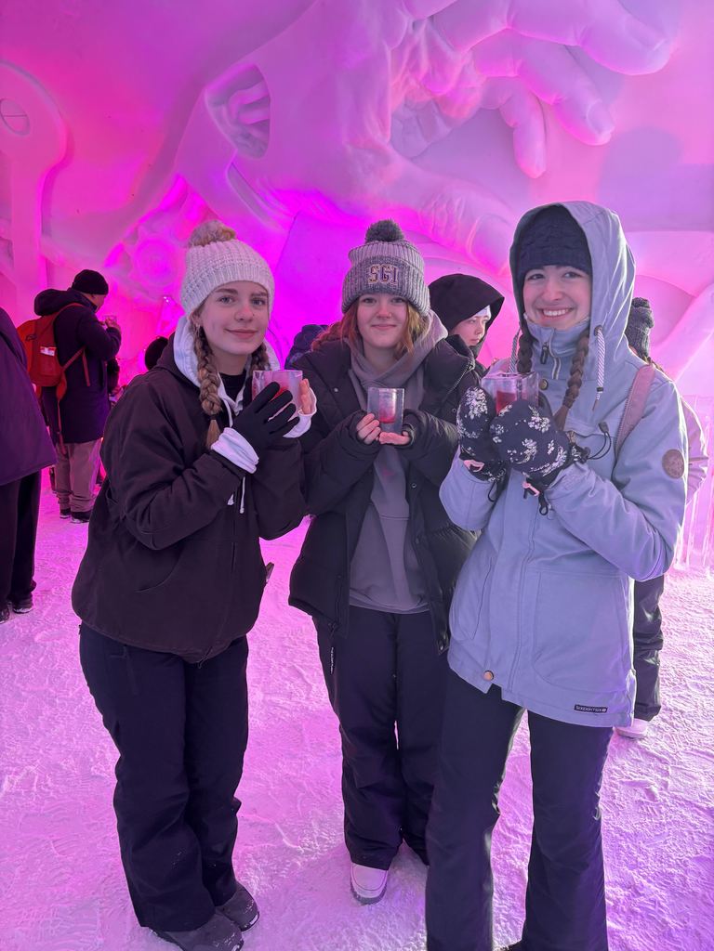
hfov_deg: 53.1
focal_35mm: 26
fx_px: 715
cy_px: 476
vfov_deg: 67.3
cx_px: 357
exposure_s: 1/59
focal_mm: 5.96
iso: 160
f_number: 1.6
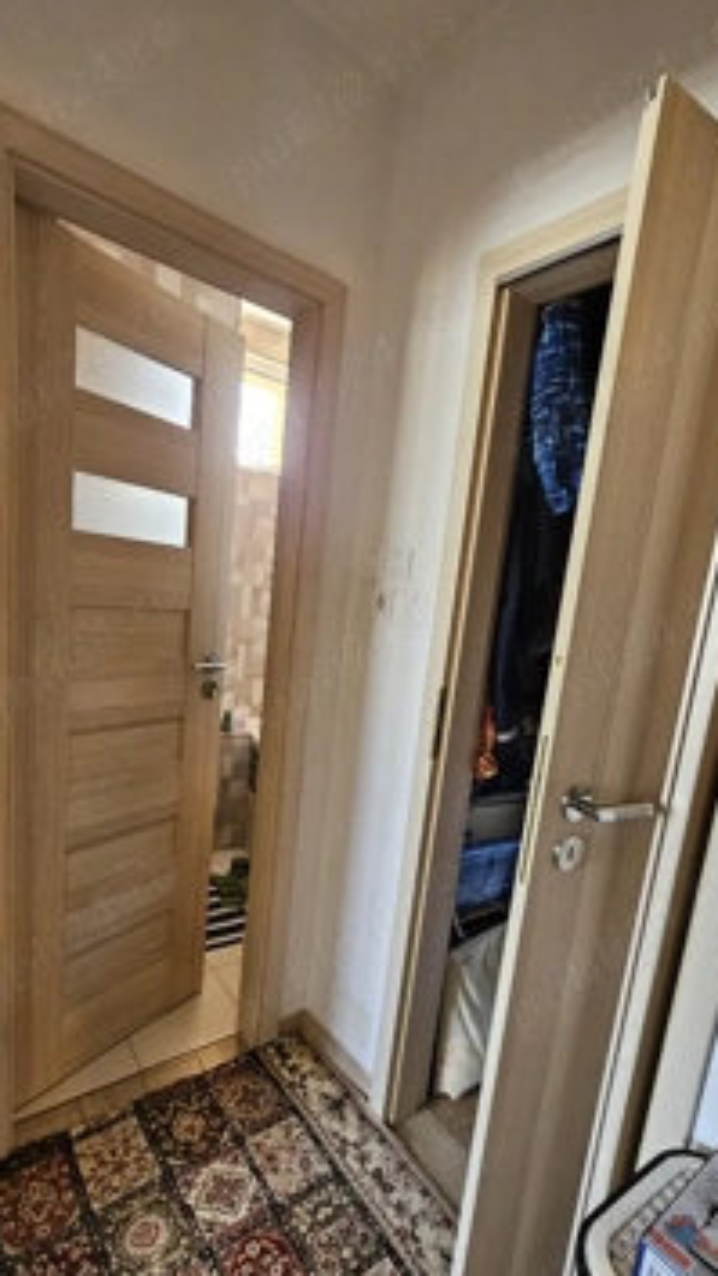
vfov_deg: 99.0
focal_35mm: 16
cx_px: 415
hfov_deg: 66.7
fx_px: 542
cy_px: 706
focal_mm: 2.2
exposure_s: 1/50.3
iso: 250
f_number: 2.2
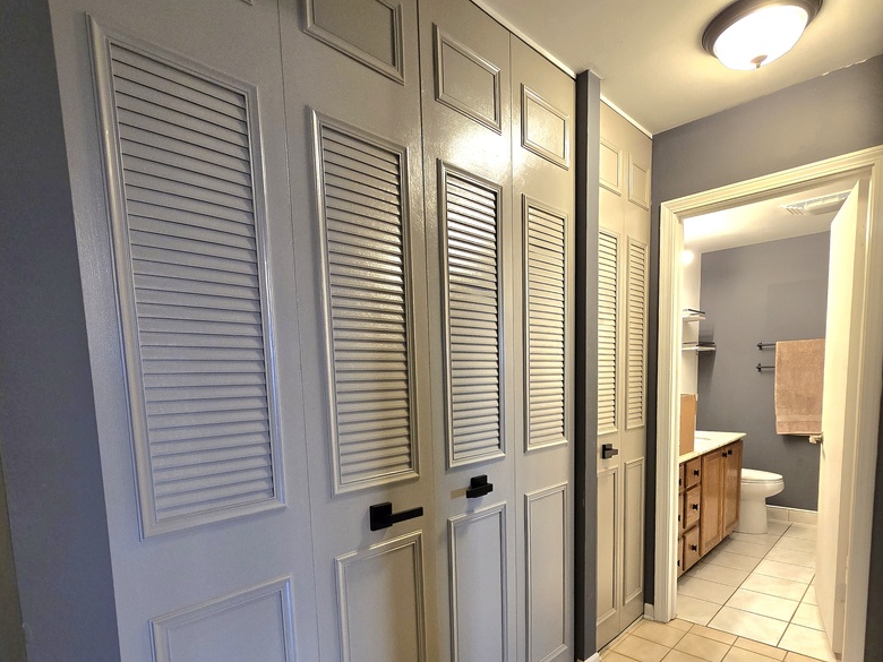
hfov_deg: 87.8
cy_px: 435
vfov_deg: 69.8
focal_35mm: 18
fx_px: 459
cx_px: 442
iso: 250
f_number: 2.2
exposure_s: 1/60.2
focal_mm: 2.2
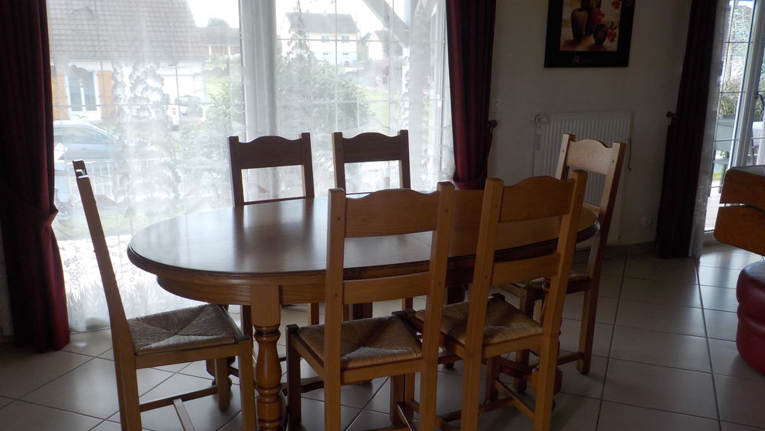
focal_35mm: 33
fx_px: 669
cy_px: 253
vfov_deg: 35.5
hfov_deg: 59.5
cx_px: 384
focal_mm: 4.1
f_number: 3.3
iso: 125
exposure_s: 1/60
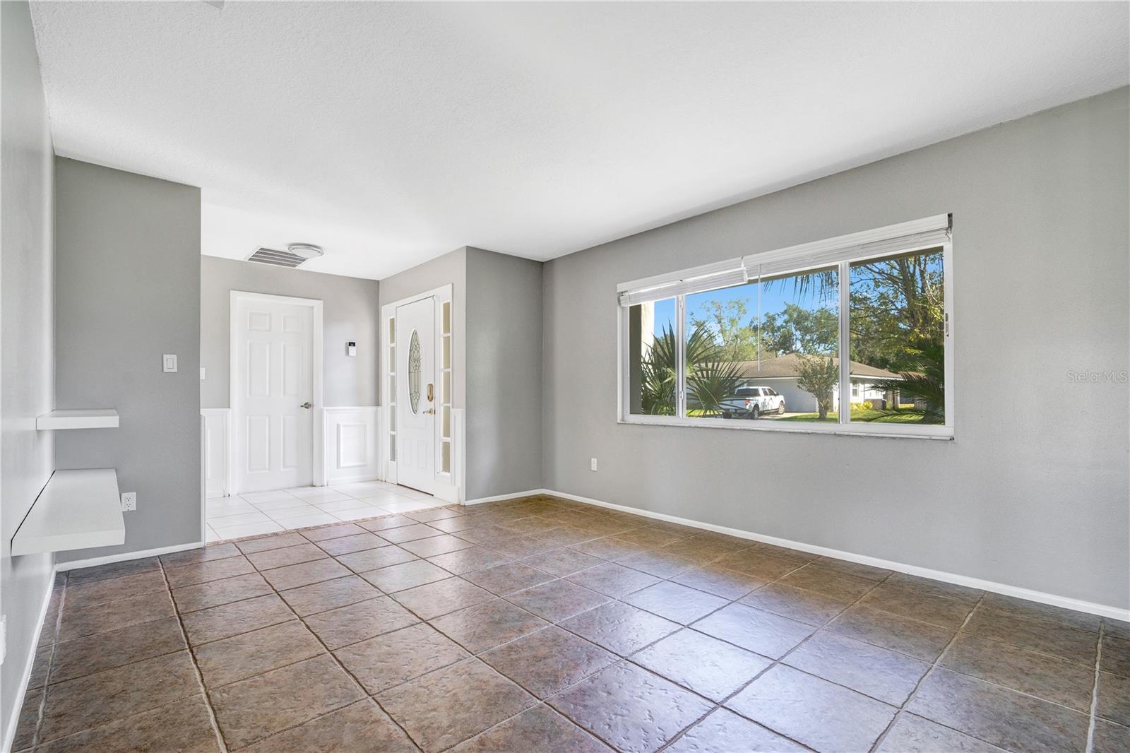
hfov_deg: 96.7
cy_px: 376
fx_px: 502
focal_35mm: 16
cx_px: 565
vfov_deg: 73.7
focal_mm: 16
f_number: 7.1
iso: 640
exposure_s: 1/40
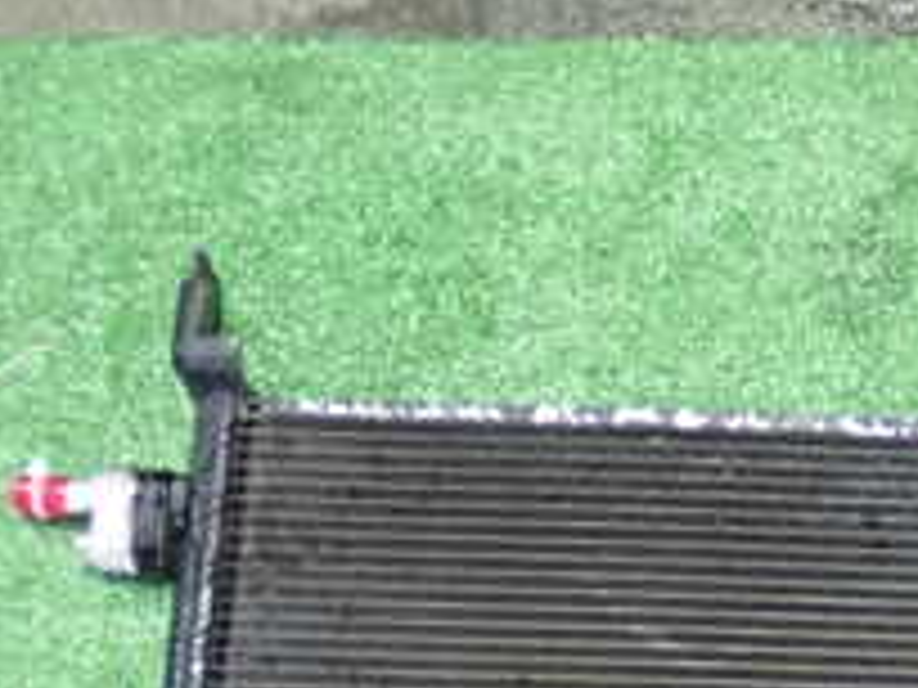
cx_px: 1166
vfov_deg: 10.6
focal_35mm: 138
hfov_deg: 13.8
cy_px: 823
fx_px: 3660
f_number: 3.1
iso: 800
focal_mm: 8.4
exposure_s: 1/25
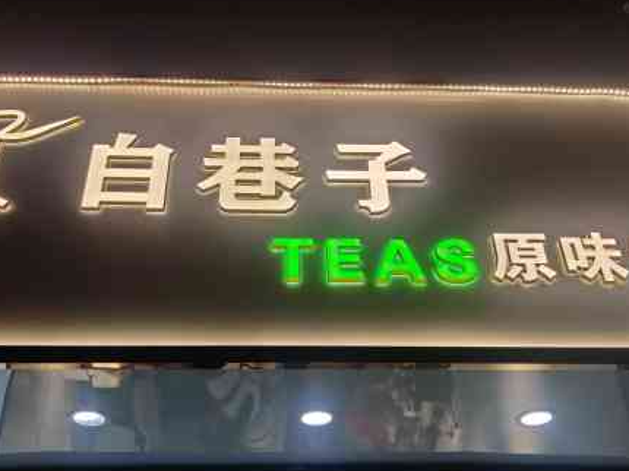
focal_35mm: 44
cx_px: 295
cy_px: 245
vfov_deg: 32.8
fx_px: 799
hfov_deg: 42.9
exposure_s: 1/103
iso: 100
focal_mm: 4.75
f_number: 1.75
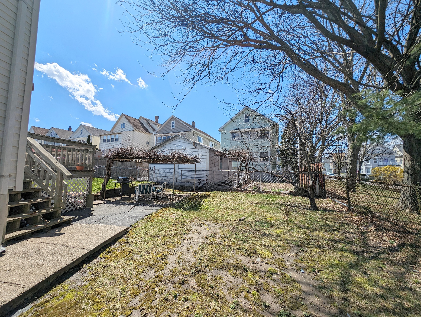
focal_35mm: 12
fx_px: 146
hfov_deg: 110.5
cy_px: 158
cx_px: 210
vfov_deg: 94.6
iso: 41
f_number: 1.95
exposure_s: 1/3049
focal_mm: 2.23
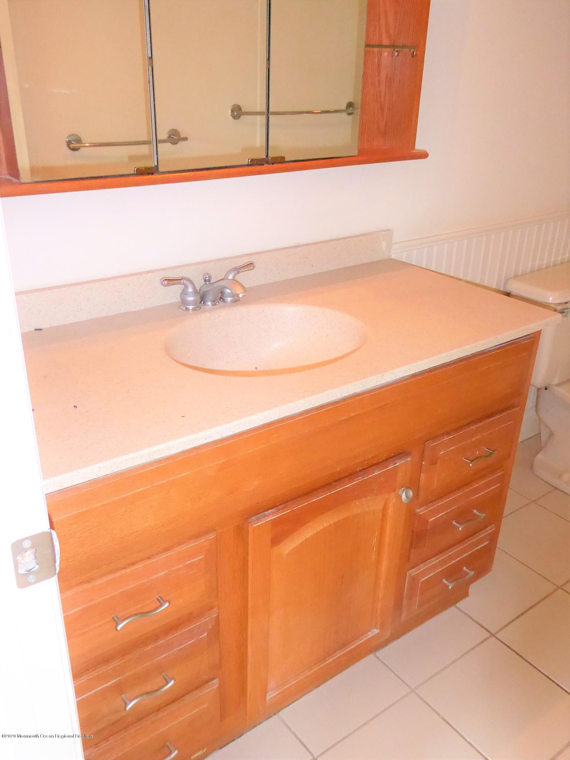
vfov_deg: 58.4
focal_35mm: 31
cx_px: 285
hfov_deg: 45.4
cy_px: 380
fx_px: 681
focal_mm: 5.4
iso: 800
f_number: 3.5
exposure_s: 1/60
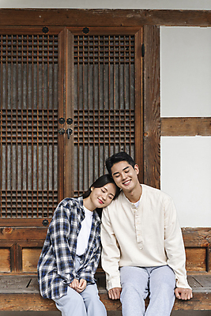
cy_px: 158
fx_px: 615
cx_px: 106
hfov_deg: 19.5
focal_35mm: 70
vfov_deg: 28.8
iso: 200
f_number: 2.8
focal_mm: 70
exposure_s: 1/1250
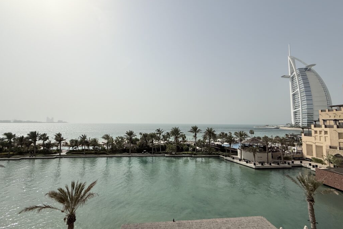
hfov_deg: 100.4
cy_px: 113
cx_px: 170
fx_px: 143
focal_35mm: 15
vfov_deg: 77.4
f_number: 2.2
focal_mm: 2.22
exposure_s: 1/6803
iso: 50
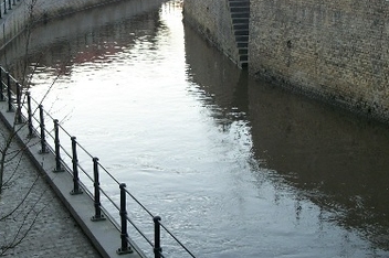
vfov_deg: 19.0
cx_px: 154
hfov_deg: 28.4
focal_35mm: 71
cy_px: 55
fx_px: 766
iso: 80
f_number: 3.2
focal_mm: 7.1
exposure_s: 1/125
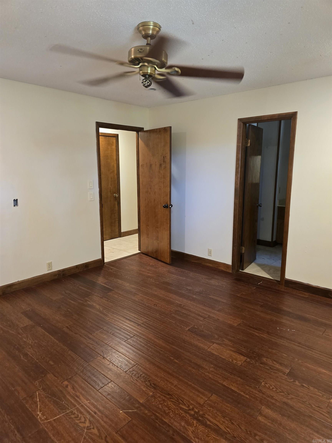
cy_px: 222
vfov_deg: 73.9
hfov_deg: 58.9
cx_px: 166
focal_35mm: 23
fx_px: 294
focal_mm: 6.3
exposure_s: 1/60
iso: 640
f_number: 1.7
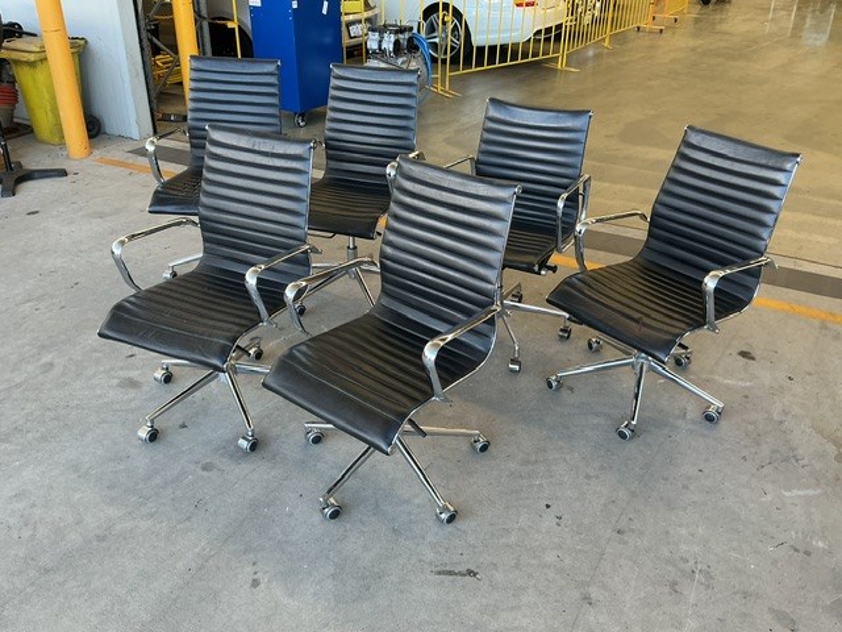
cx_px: 421
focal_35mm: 29
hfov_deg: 61.7
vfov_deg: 48.2
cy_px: 316
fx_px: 705
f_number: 1.8
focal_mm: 3
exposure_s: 1/100
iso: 40
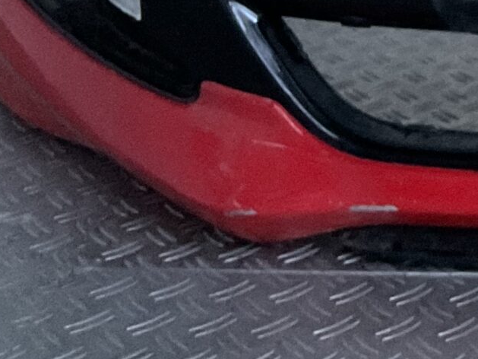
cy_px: -309
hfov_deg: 15.2
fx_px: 1630
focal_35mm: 118
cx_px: 756
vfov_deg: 11.5
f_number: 1.8
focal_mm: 3
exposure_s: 1/25
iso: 500
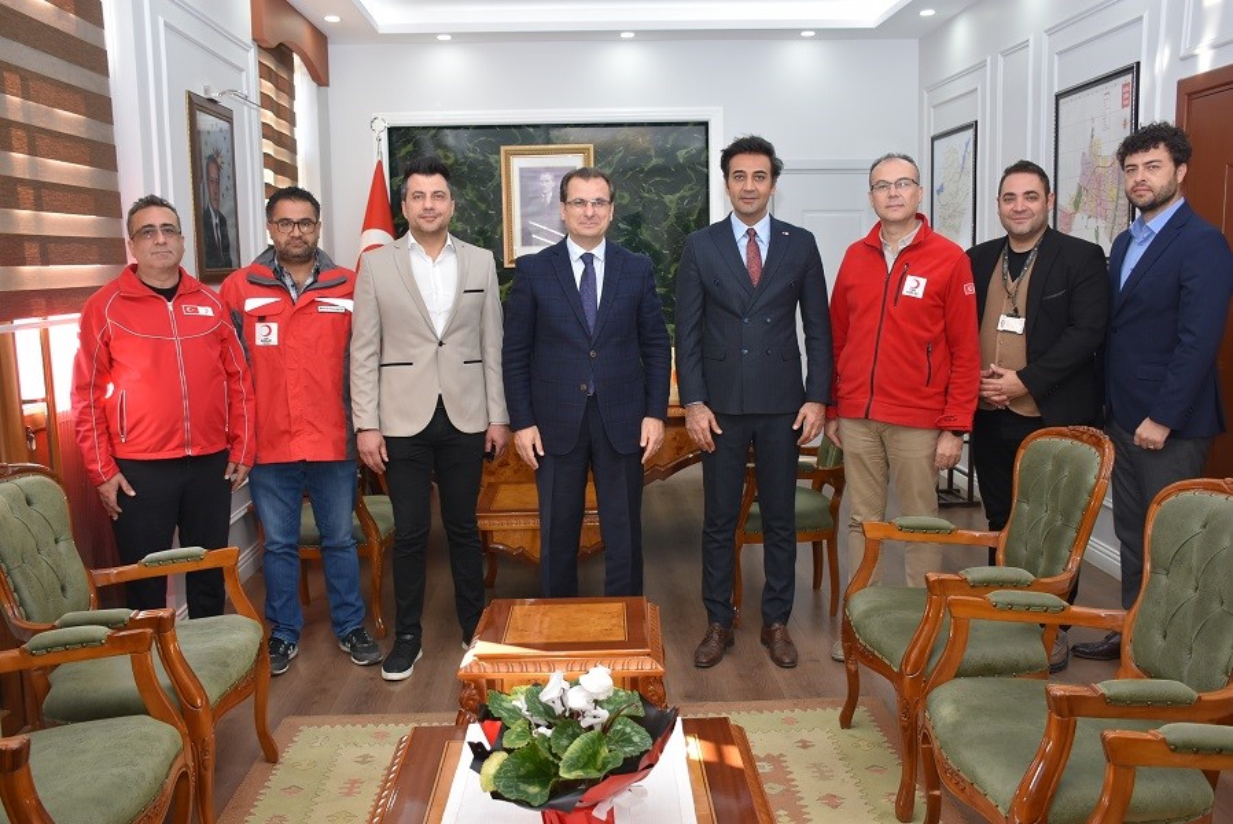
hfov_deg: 57.2
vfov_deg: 40.0
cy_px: 412
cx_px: 616
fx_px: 1131
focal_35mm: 33
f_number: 4
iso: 450
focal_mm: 22
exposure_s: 1/60
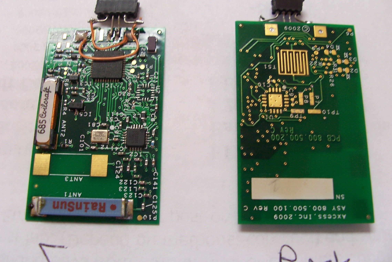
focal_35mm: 37
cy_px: 126
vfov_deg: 35.9
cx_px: 196
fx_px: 403
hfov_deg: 51.9
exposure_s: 1/30
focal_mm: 6
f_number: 2.8
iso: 140
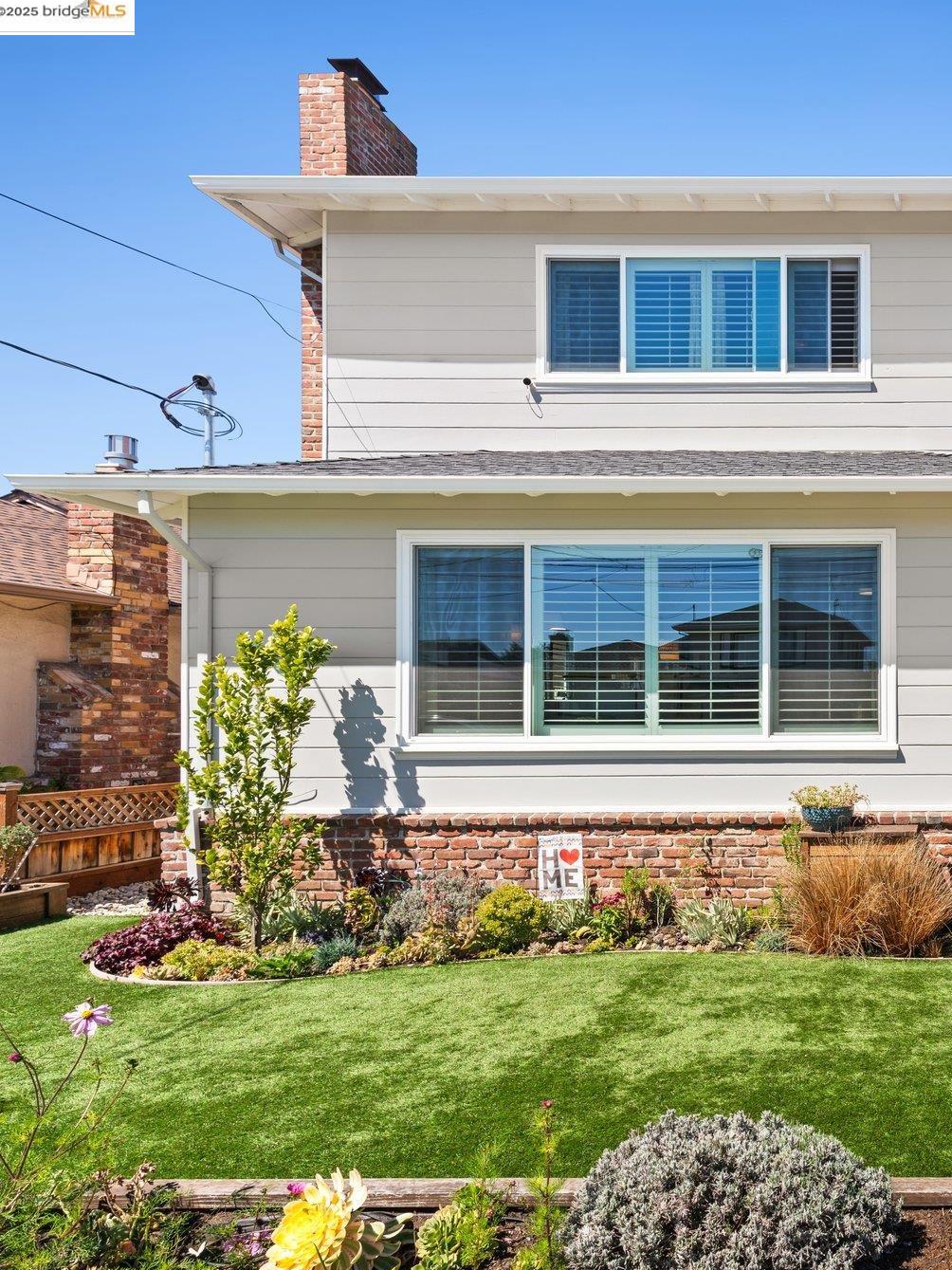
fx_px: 917
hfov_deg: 46.0
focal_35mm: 25
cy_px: 633
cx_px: 956
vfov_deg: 69.4
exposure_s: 1/60
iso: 200
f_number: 9
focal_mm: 17
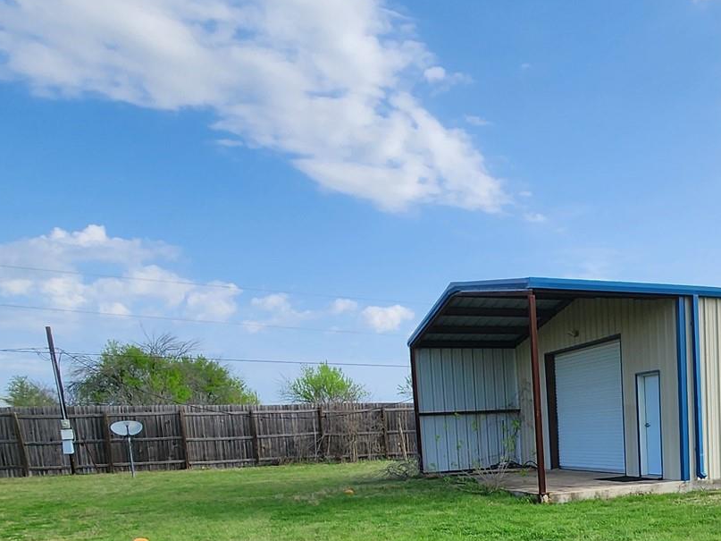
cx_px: 643
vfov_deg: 38.8
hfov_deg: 49.6
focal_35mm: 33
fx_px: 687
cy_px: 520
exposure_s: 1/2180
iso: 50
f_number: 2.2
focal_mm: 2.2
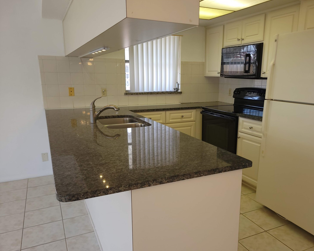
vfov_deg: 51.5
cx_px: 172
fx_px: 260
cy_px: 128
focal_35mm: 28
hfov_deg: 62.1
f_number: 1.8
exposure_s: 1/60
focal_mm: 5.4
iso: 64
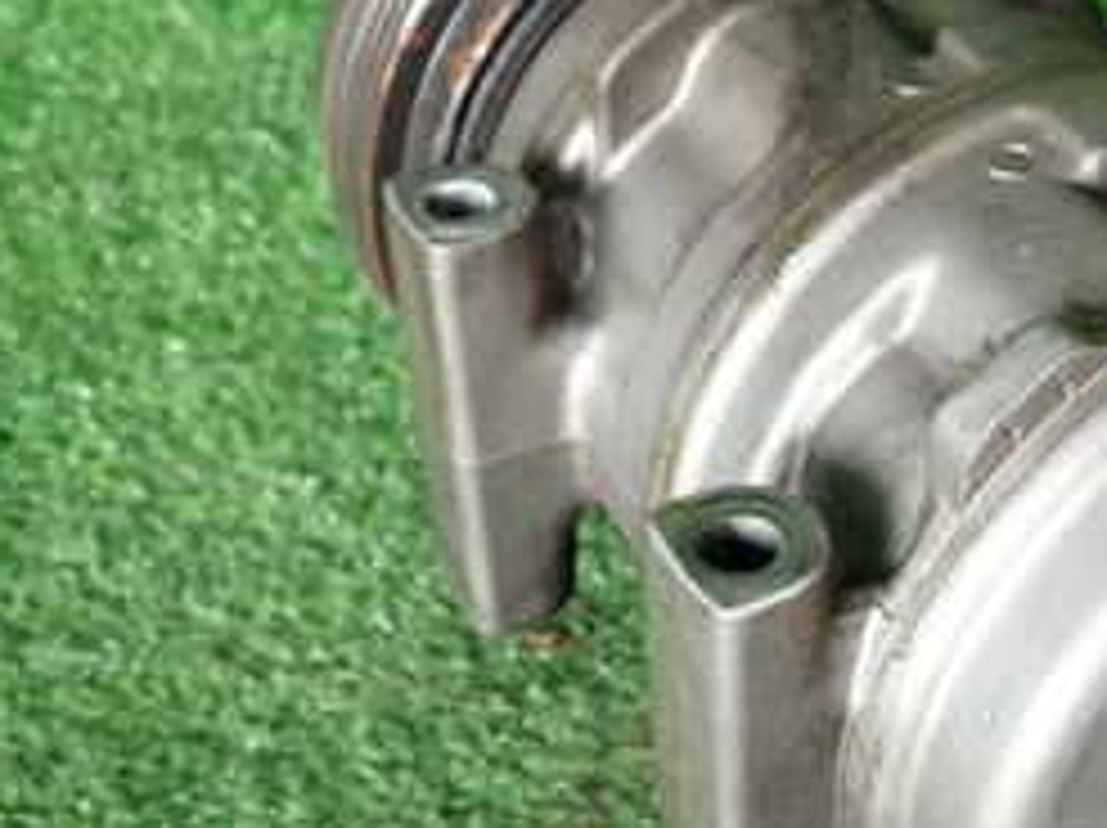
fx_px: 1949
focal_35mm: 61
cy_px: 392
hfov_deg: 28.7
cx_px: 1224
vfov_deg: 24.0
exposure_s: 1/60
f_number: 2
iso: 200
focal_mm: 4.5
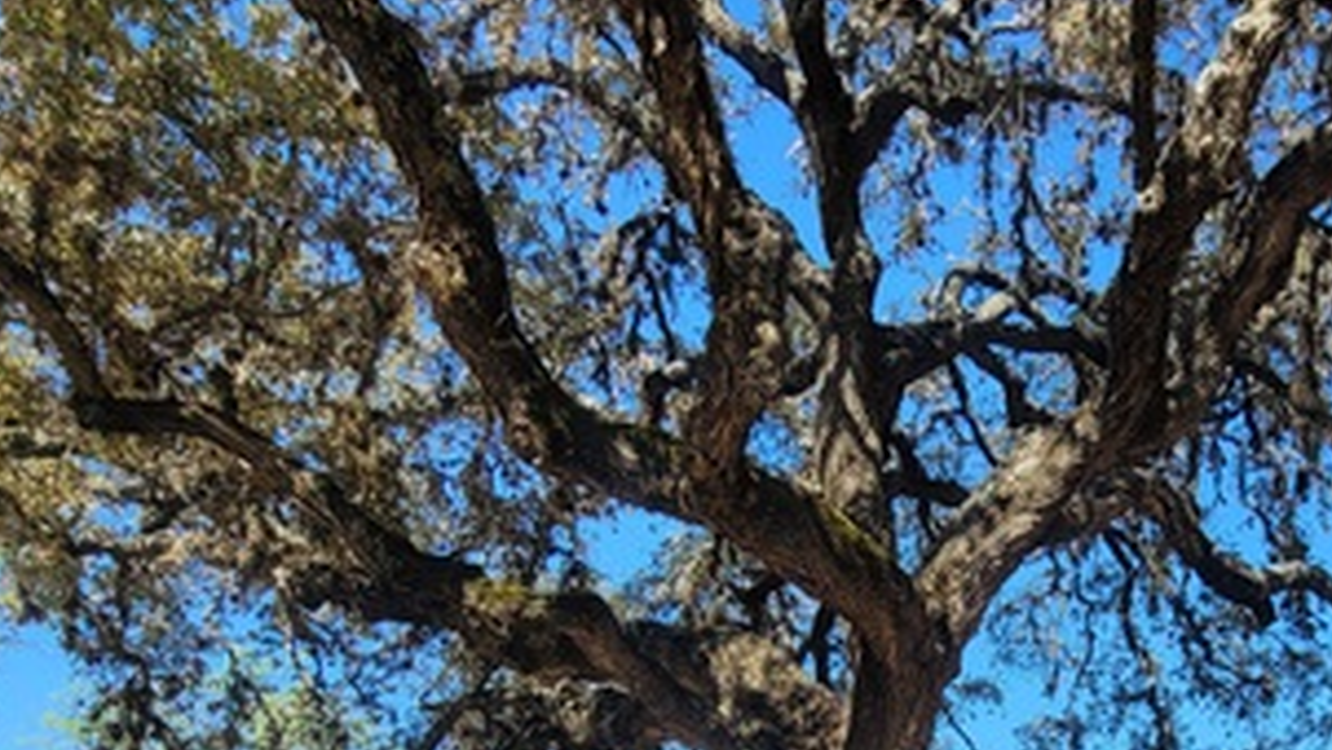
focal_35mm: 30
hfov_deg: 61.5
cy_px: 869
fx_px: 1060
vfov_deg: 32.9
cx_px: 962
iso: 50
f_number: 2.2
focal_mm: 2.2
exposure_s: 1/1111
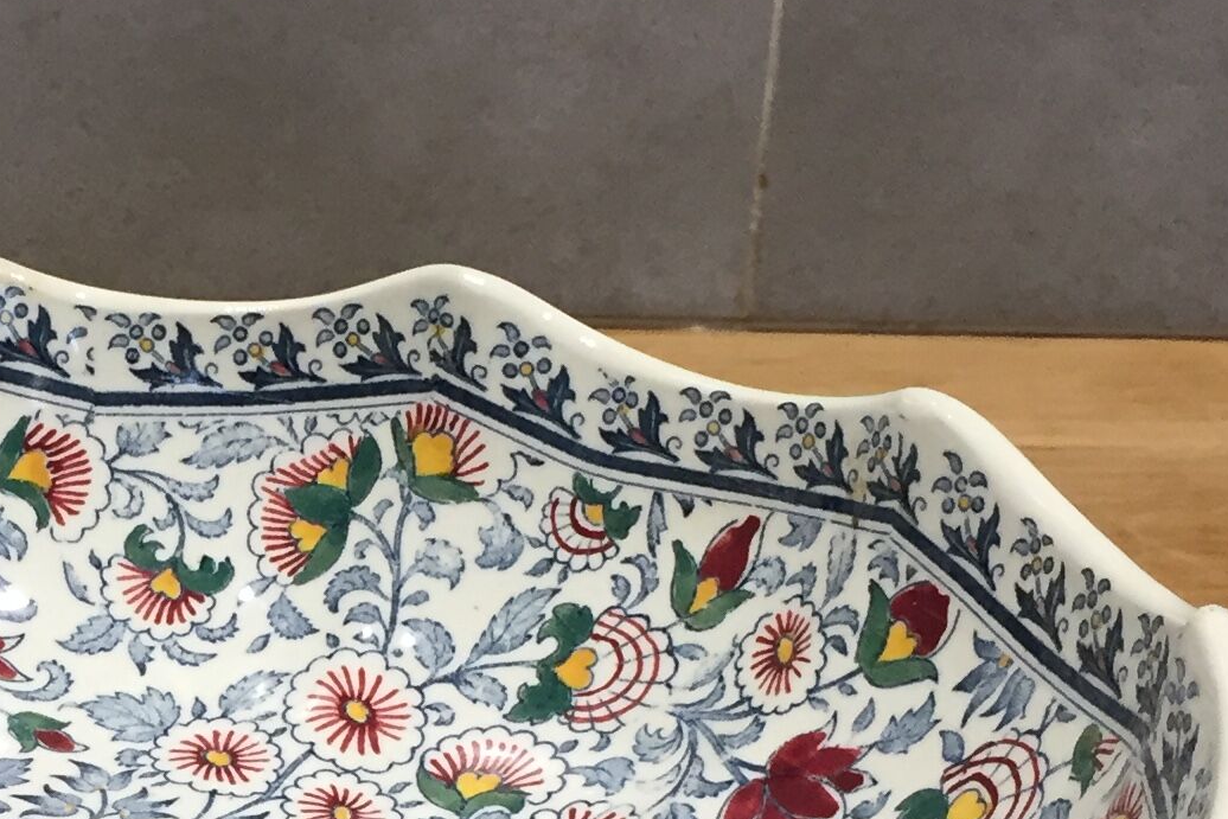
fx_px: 3241
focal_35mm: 95
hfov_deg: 20.9
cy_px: 742
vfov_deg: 14.3
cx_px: 85
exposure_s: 1/33
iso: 64
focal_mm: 4.15
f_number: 2.2
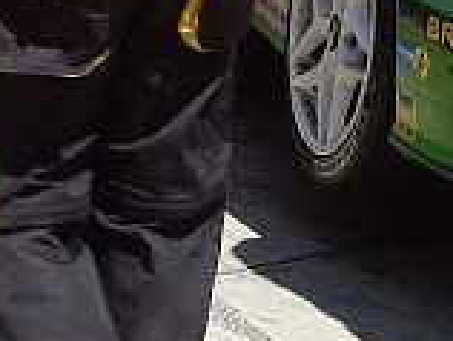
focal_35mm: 192
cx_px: 568
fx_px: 2516
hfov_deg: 10.1
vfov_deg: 7.7
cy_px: -49
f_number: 5.6
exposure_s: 1/160
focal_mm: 7.9
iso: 50
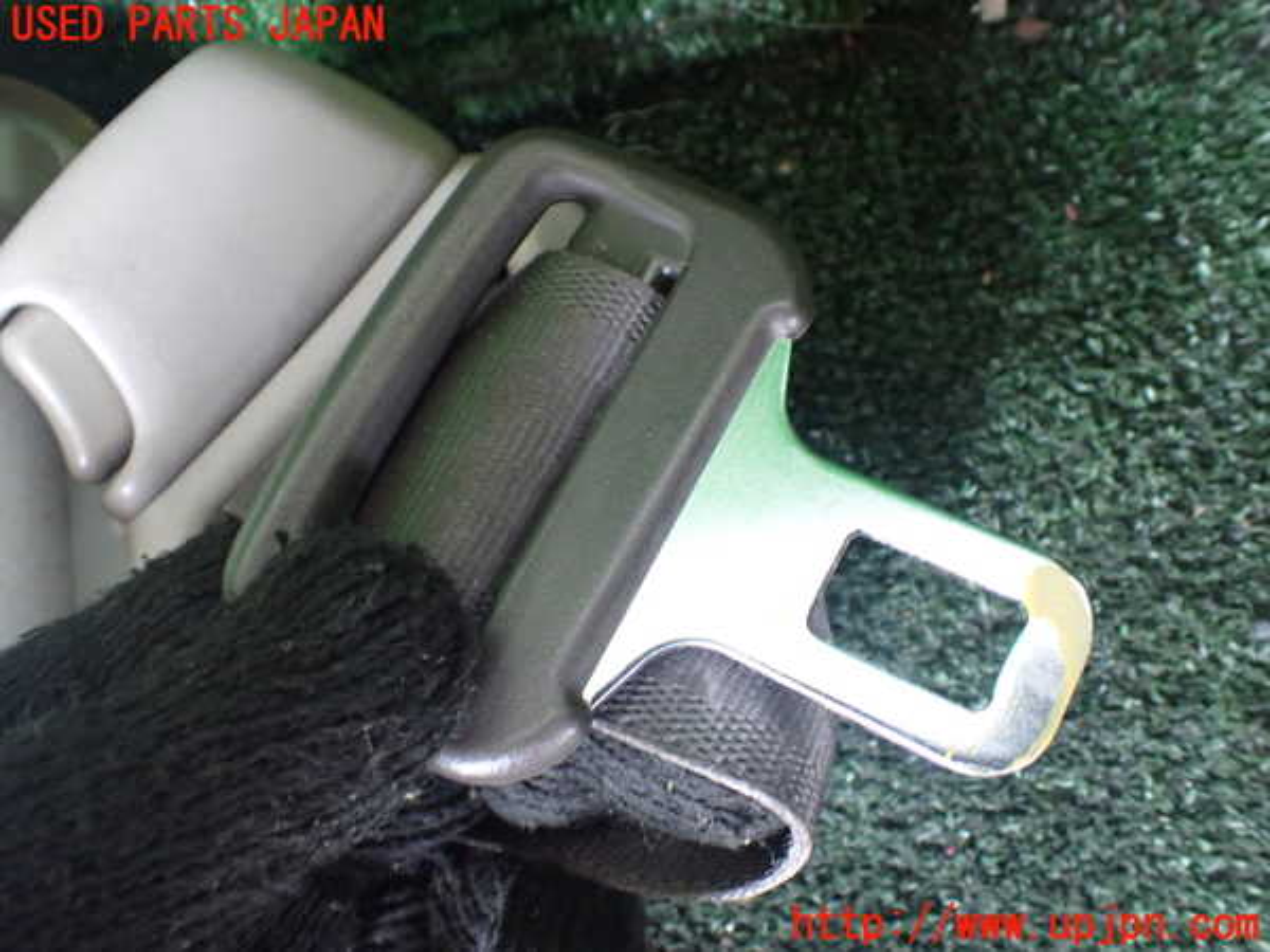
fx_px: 1101
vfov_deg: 46.8
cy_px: 476
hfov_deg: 60.0
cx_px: 635
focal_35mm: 30
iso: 800
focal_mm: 5.4
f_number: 2.3
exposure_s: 1/40
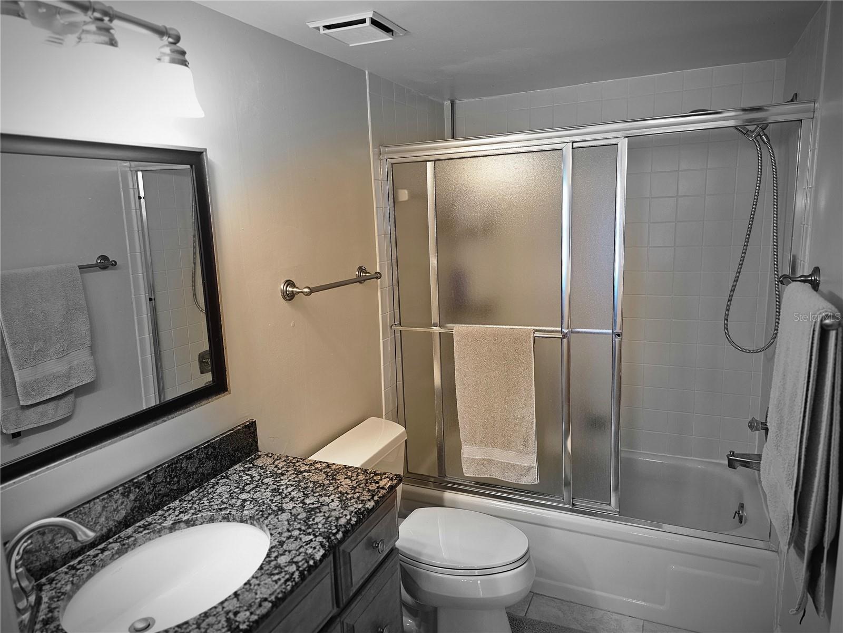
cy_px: 316
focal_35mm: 23
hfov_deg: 73.9
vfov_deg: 58.9
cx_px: 422
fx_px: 560
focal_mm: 6.3
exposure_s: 1/120
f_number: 1.7
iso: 160
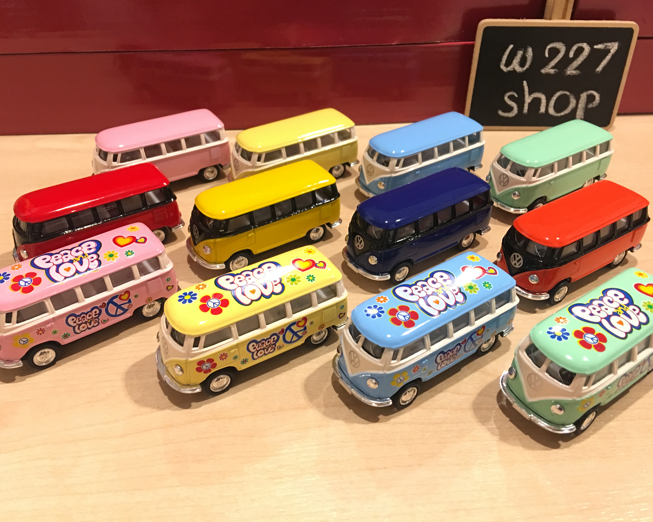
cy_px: 265
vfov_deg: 47.1
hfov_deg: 57.2
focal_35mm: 31
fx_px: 599
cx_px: 339
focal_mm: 4.15
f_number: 2.2
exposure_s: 1/17
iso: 100
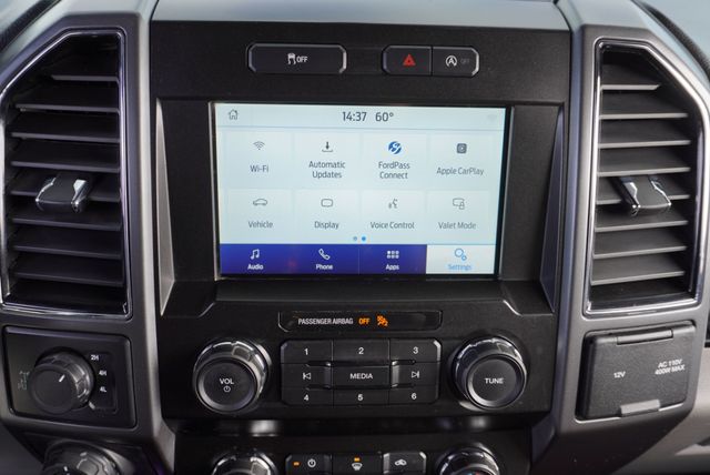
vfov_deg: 43.7
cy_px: 238
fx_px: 592
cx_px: 355
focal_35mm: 30
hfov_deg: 61.9
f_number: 4
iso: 100
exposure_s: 1/60
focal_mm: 20
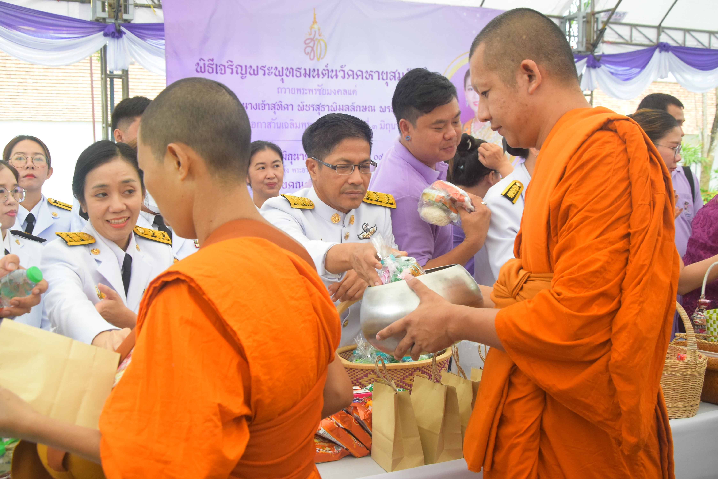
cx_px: 359
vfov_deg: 31.9
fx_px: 838
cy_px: 240
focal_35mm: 42
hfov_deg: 46.4
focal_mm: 28
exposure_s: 1/200
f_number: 7.1
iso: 2000
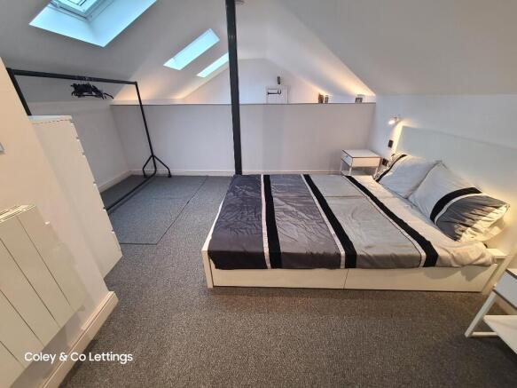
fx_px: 194
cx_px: 258
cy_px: 194
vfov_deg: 89.9
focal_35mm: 13
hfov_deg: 106.2
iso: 250
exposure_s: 1/50
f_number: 2.2
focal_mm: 2.2
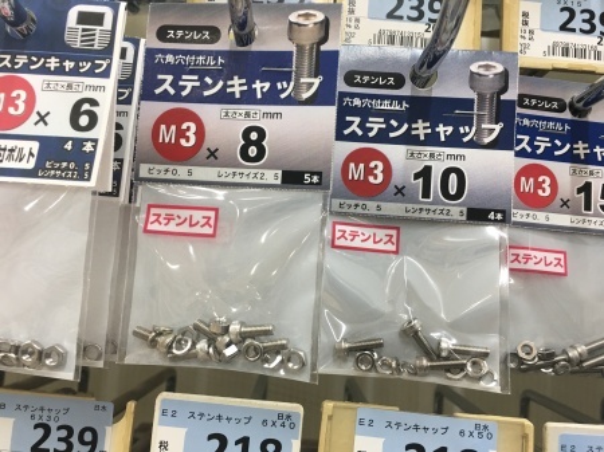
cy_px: 226
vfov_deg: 48.2
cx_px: 302
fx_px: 506
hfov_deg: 61.7
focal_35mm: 29
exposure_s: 1/30
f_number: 2.2
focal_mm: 4.15
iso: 40
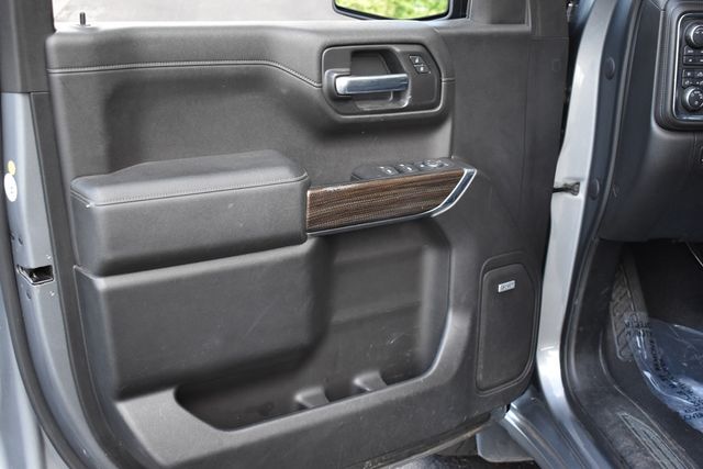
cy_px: 234
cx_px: 352
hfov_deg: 38.9
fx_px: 996
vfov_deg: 26.5
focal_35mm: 51
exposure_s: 1/125
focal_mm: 34
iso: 800
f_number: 4.5
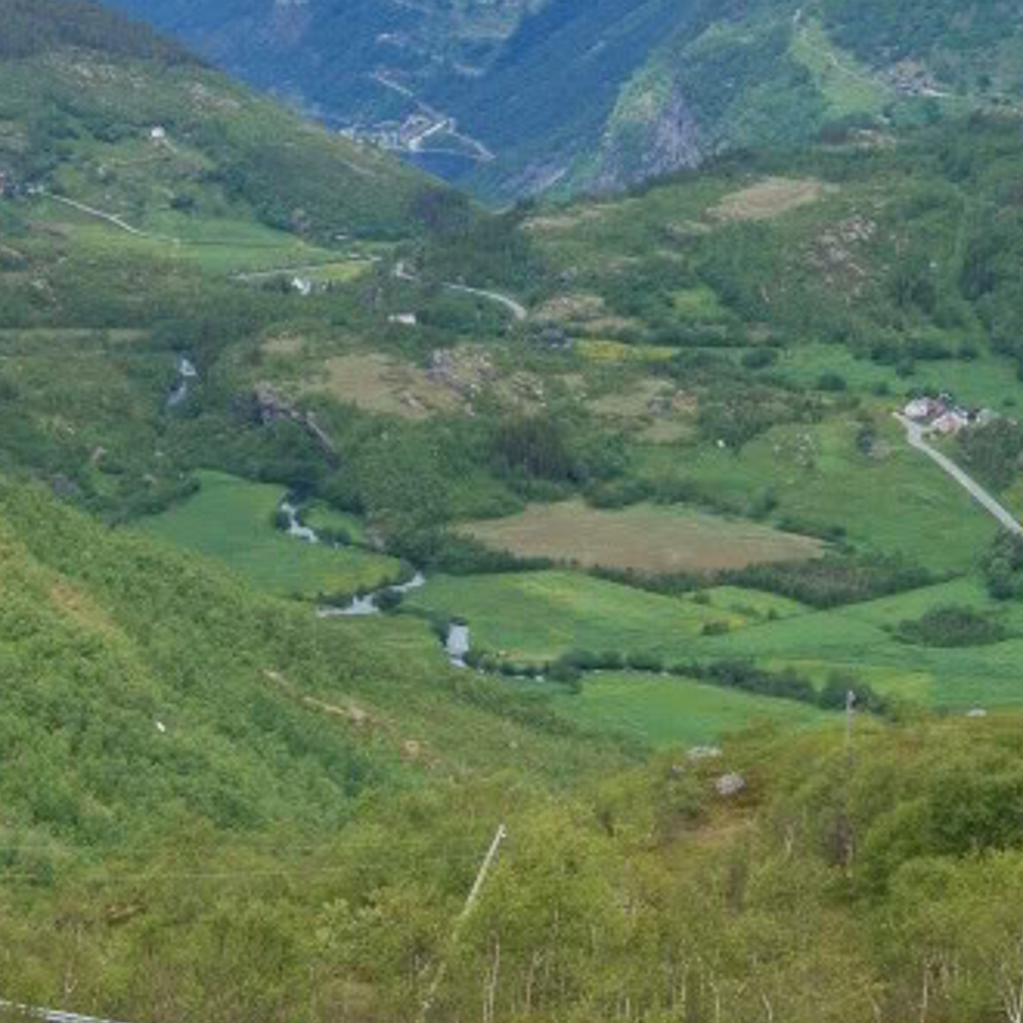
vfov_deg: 12.4
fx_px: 4648
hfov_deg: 12.5
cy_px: 70
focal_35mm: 139
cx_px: 386
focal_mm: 45
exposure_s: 1/200
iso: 100
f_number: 8
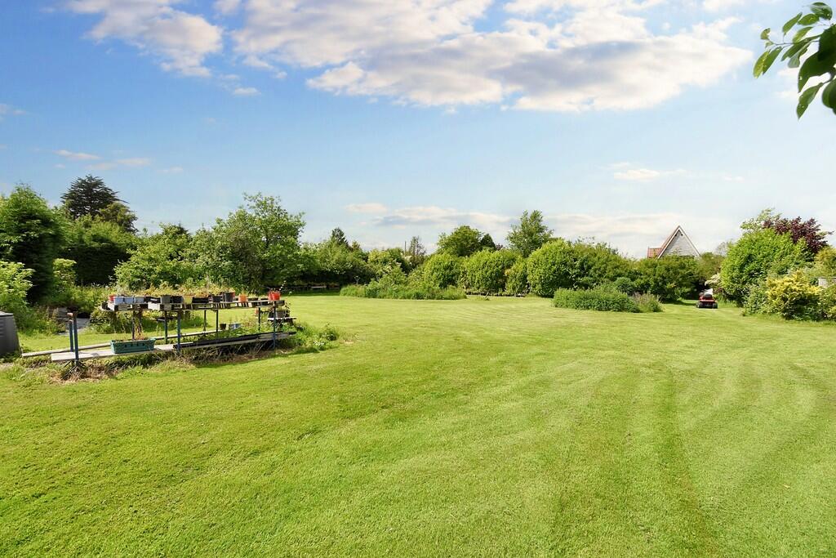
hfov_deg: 100.4
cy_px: 279
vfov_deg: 77.3
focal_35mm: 15
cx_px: 418
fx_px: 348
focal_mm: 10
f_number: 9
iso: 100
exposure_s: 1/320
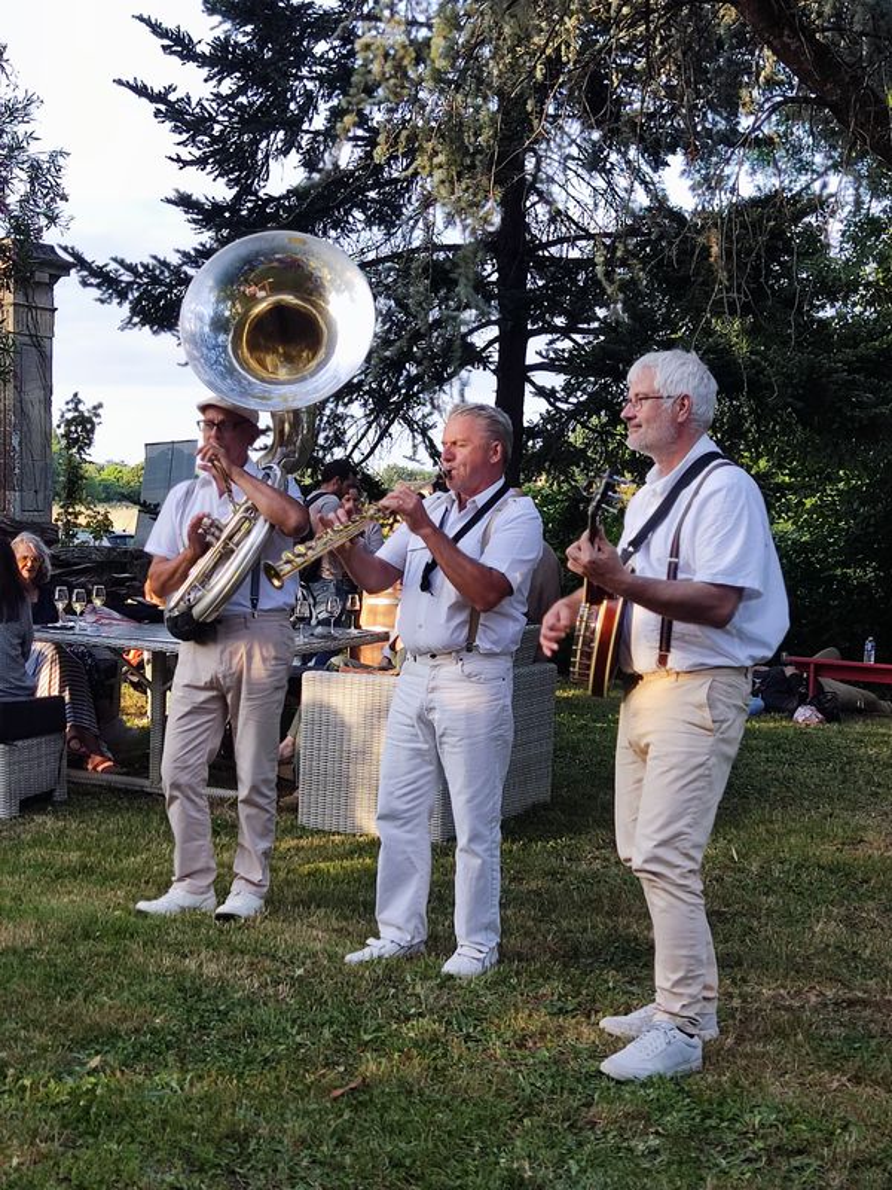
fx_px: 1752
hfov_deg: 28.6
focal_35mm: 51
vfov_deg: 37.5
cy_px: 595
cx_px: 446
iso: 50
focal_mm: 4.71
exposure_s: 1/167
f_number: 1.79
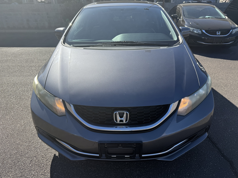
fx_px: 165
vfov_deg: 56.8
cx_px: 119
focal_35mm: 24
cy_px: 89
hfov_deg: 71.6
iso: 100
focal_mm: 6.76
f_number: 1.78
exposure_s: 1/3425
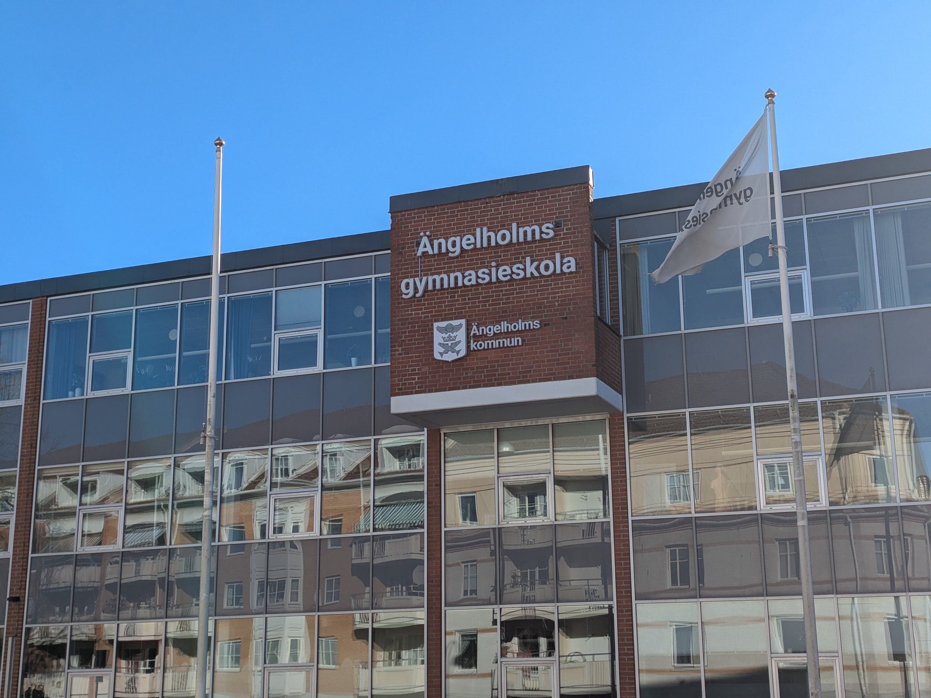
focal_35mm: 48
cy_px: 349
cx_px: 466
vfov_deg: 30.3
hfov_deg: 39.7
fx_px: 1291
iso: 45
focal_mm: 6.81
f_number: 1.85
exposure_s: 1/1433
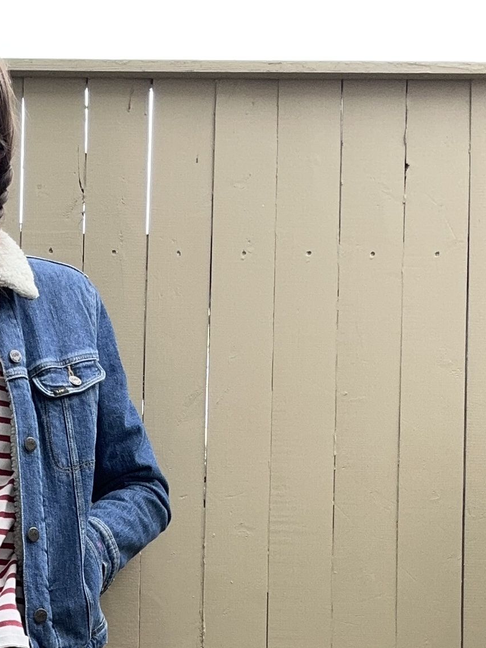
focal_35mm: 81
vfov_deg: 22.7
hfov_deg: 17.8
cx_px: 5
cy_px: 713
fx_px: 1516
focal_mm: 2.69
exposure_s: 1/129
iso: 20
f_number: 1.9
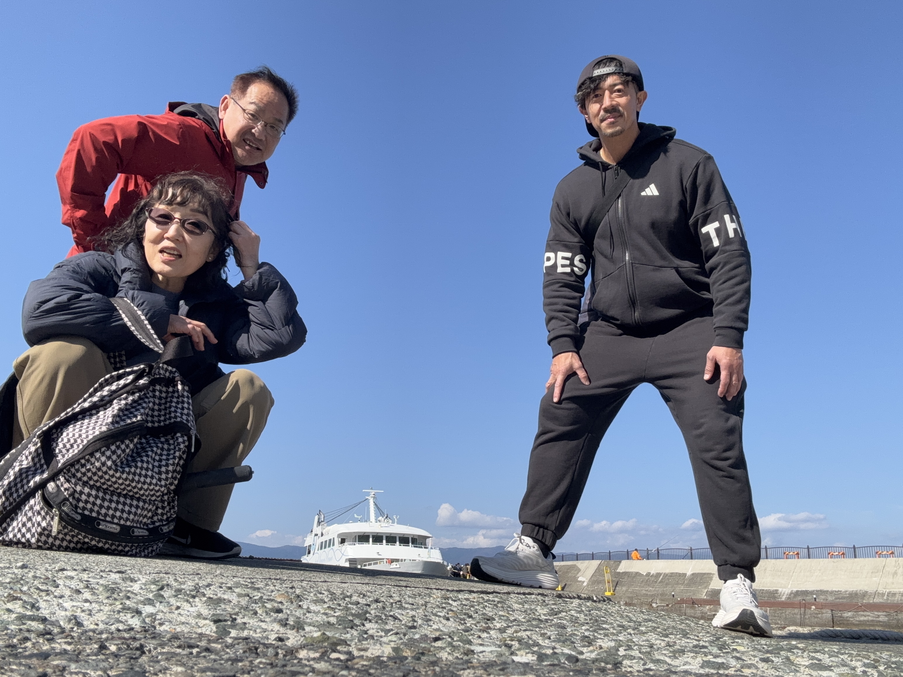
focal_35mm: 30
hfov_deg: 60.0
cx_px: 452
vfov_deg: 46.8
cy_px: 338
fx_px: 783
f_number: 1.9
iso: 25
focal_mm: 2.69
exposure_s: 1/1199
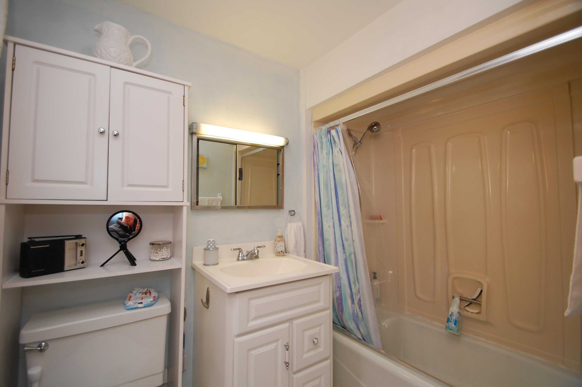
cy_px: 194
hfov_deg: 100.4
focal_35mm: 15
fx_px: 242
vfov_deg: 77.2
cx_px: 291
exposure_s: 1/60
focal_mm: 10
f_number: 4
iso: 400
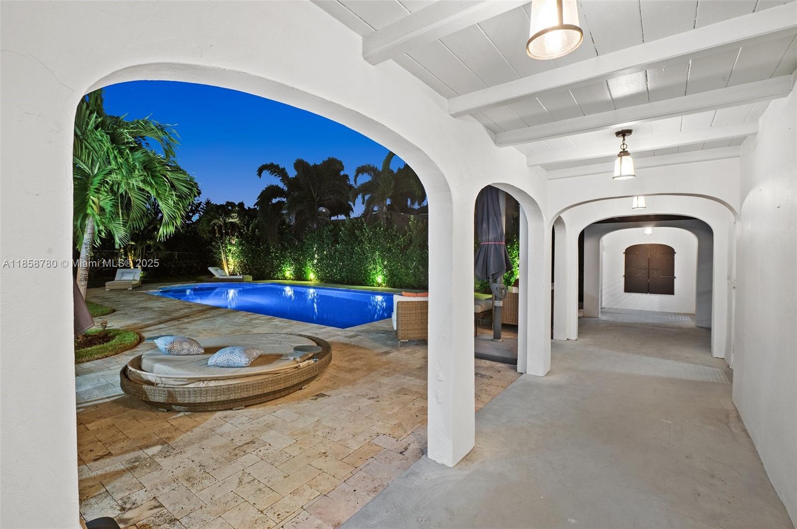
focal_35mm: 16
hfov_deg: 96.8
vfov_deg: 73.6
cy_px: 264
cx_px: 398
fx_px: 354
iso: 200
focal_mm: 16
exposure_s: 2.5
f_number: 8
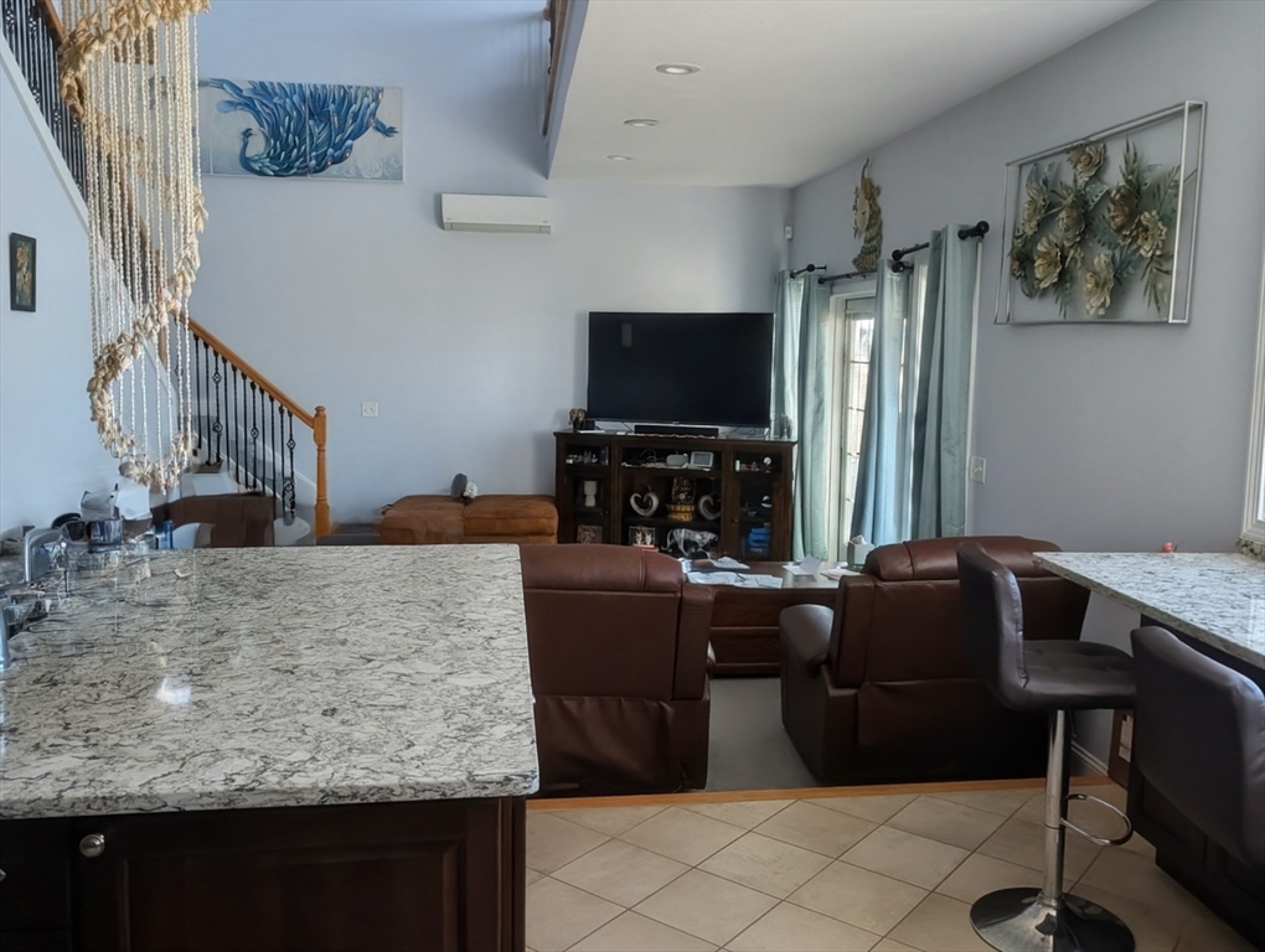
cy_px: 476
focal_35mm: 24
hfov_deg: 71.5
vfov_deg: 56.9
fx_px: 878
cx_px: 632
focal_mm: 6.9
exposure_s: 1/48.6
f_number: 1.68
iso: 20
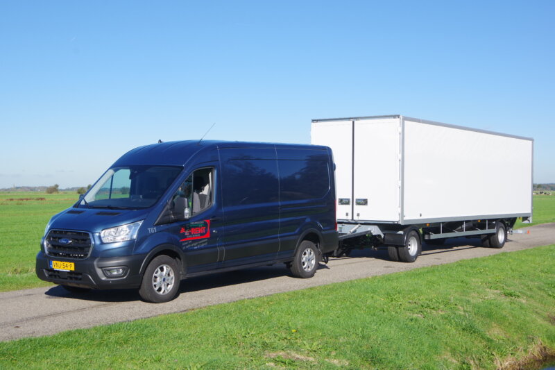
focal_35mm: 46
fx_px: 709
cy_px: 185
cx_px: 278
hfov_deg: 42.8
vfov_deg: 29.2
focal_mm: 31
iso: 200
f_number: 8
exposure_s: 1/320
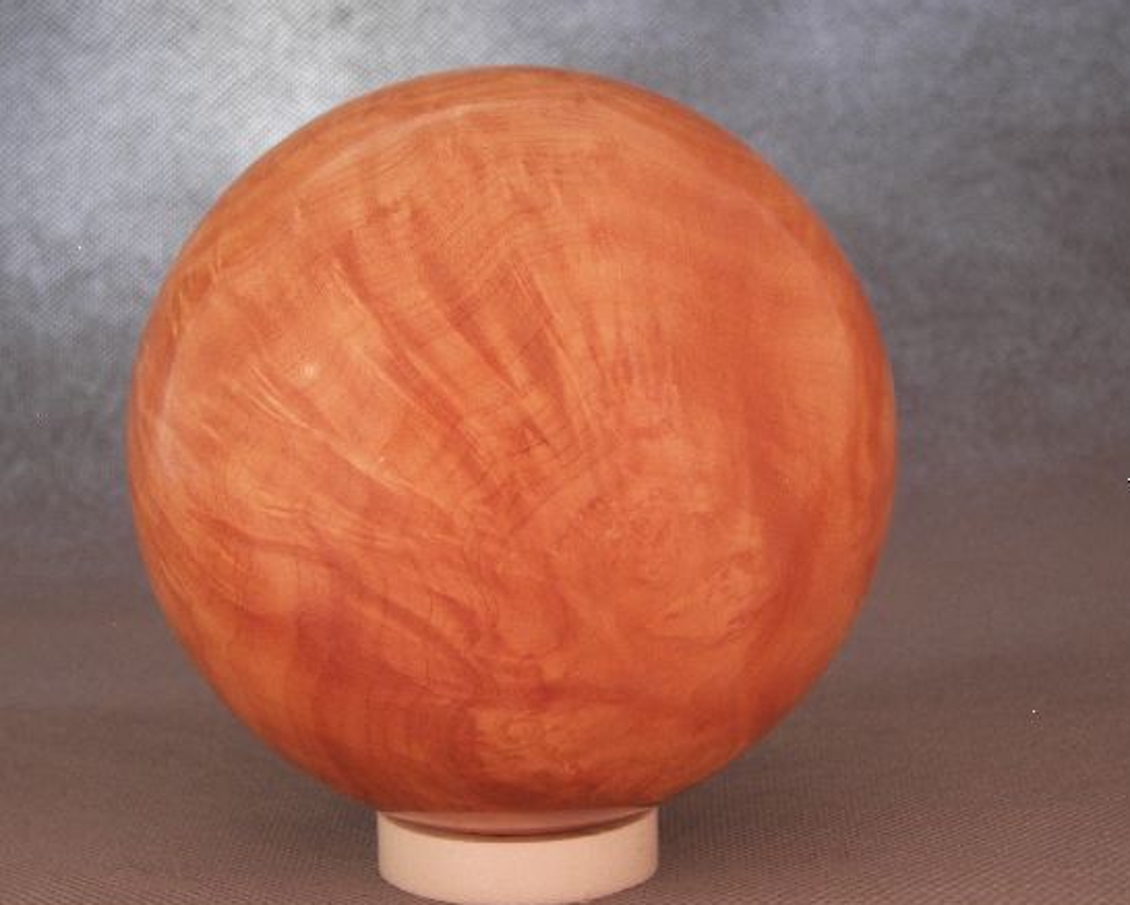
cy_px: 429
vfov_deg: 15.0
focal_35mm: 103
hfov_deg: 18.6
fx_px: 3445
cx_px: 497
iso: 100
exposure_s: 1/2
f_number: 2.8
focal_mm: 14.9
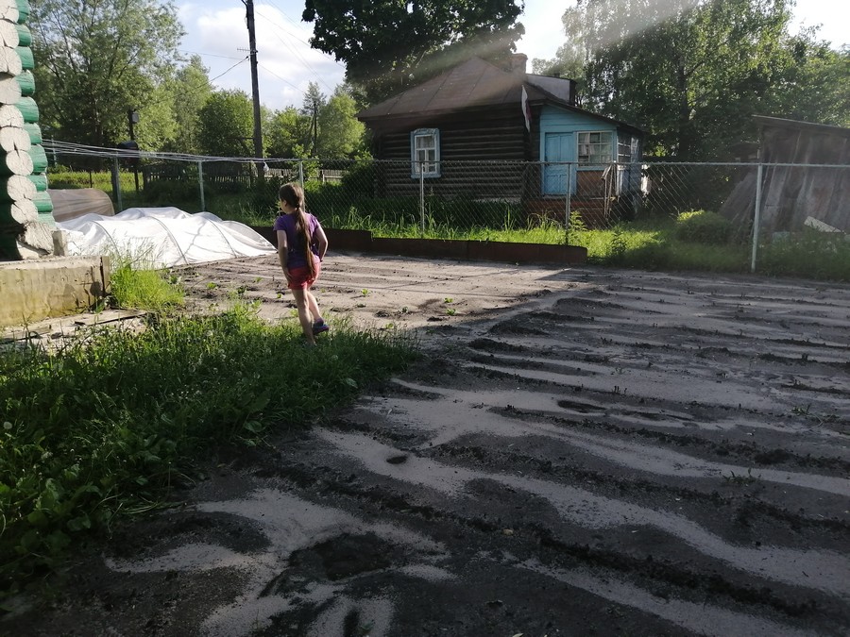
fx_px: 638
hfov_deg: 67.3
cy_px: 318
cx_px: 425
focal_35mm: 26
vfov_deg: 53.1
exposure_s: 1/1009
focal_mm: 3.6
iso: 50
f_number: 1.8
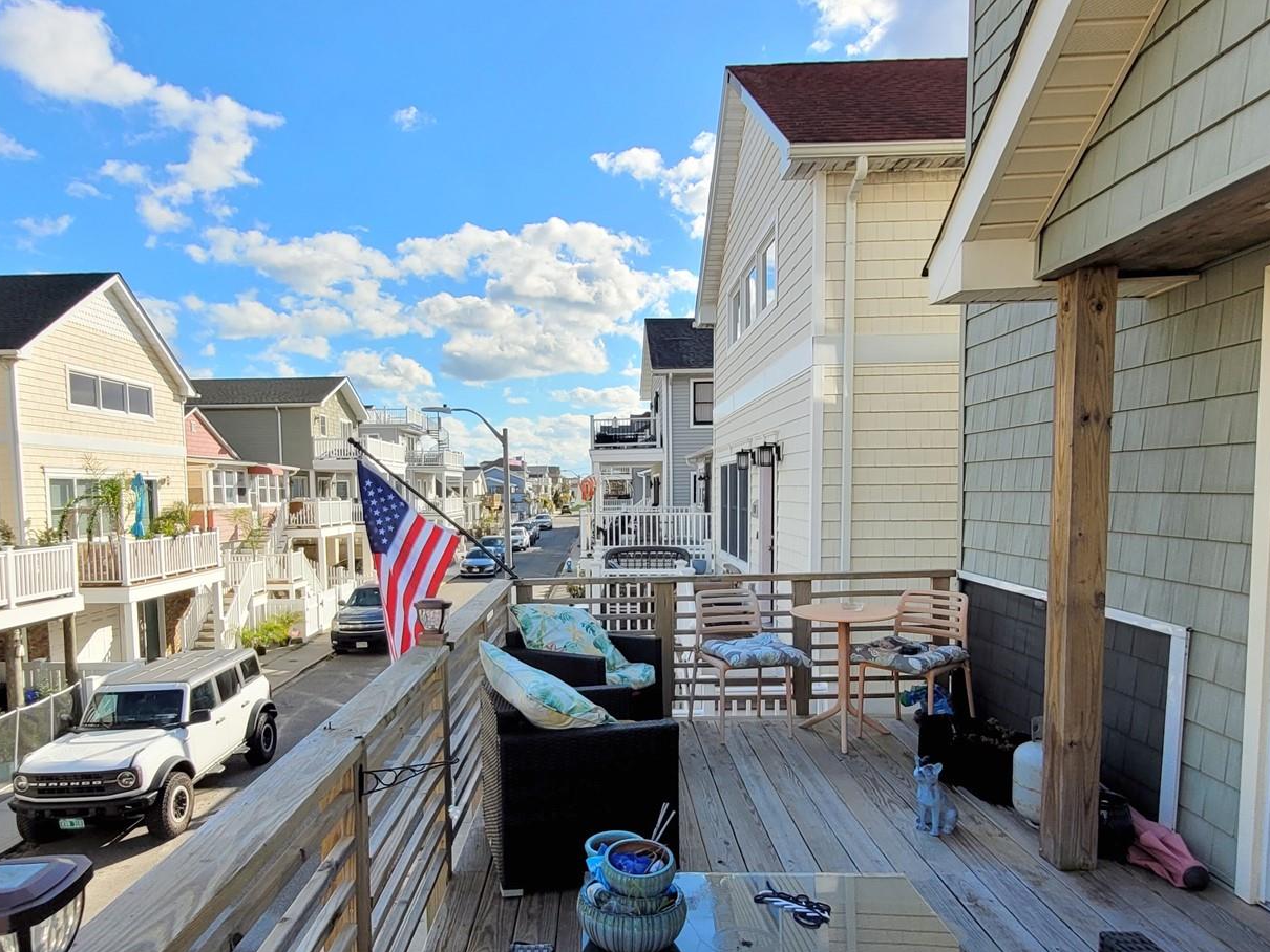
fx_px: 807
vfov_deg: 60.8
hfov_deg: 76.1
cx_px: 560
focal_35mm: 22
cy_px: 553
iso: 40
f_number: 2.2
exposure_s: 1/1011
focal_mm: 1.74
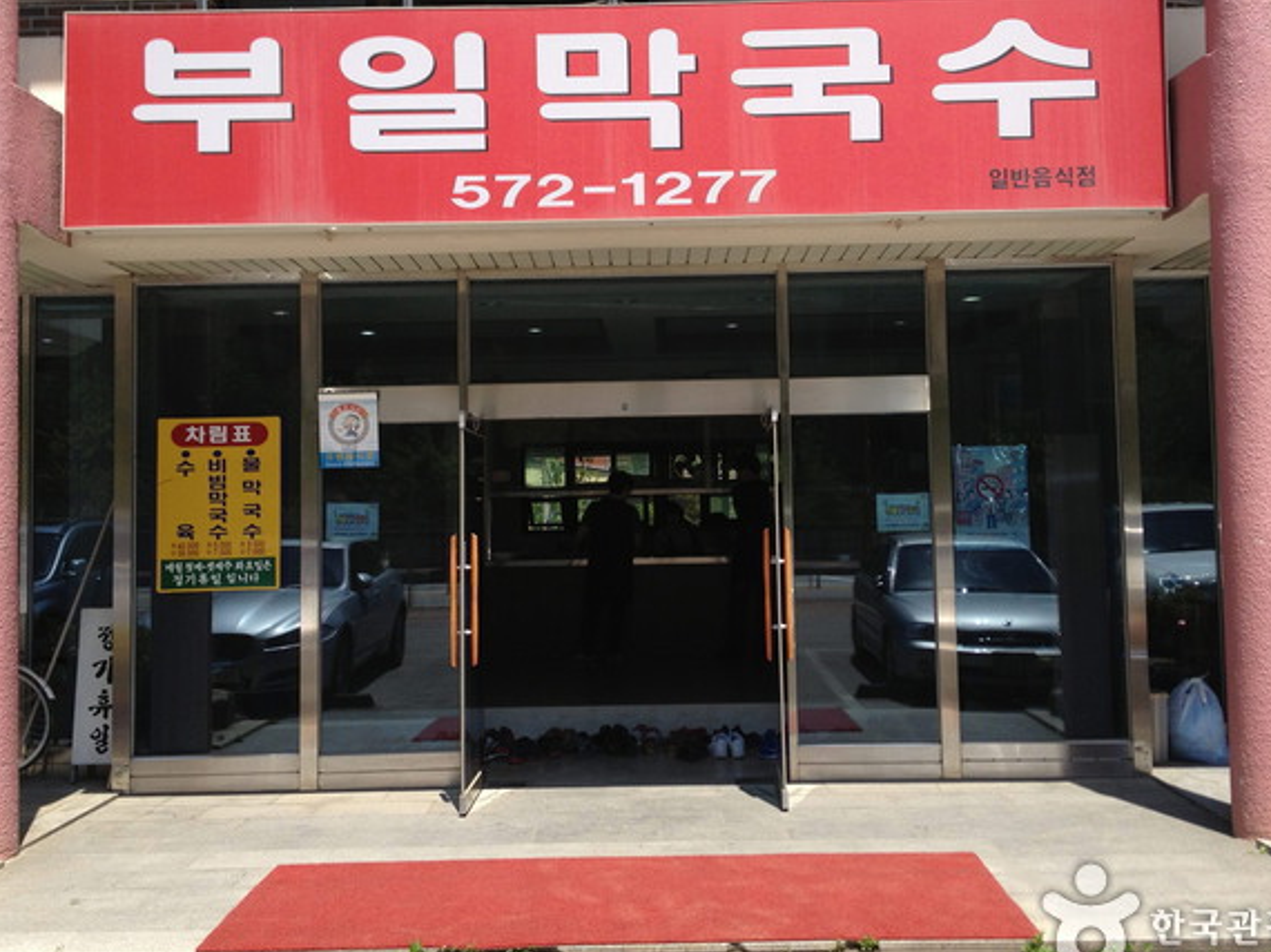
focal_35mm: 43
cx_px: 631
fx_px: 1578
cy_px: 422
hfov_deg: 43.9
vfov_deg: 33.5
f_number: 2.4
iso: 50
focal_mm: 4.28
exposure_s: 1/1151
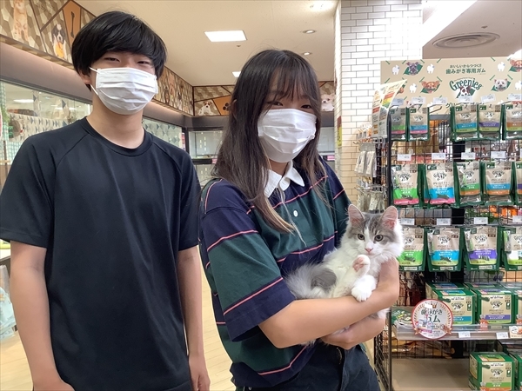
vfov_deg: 45.4
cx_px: 261
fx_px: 467
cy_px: 196
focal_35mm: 31
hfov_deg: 58.4
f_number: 2.4
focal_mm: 3.3
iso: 100
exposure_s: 1/60
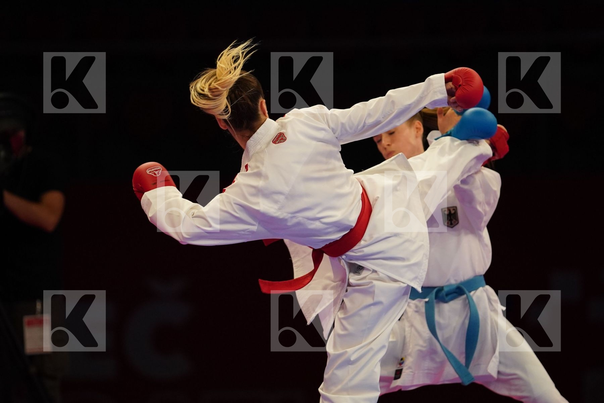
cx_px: 302
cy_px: 202
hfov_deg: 6.9
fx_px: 5033
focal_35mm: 300
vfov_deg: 4.6
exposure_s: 1/1000
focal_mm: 200
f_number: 2.8
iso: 2000
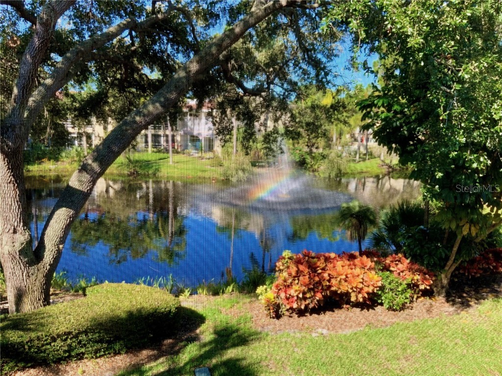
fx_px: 421
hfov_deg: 61.7
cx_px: 251
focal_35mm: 29
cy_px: 188
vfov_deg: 48.2
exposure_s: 1/283
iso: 16
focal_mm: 3
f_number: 1.8
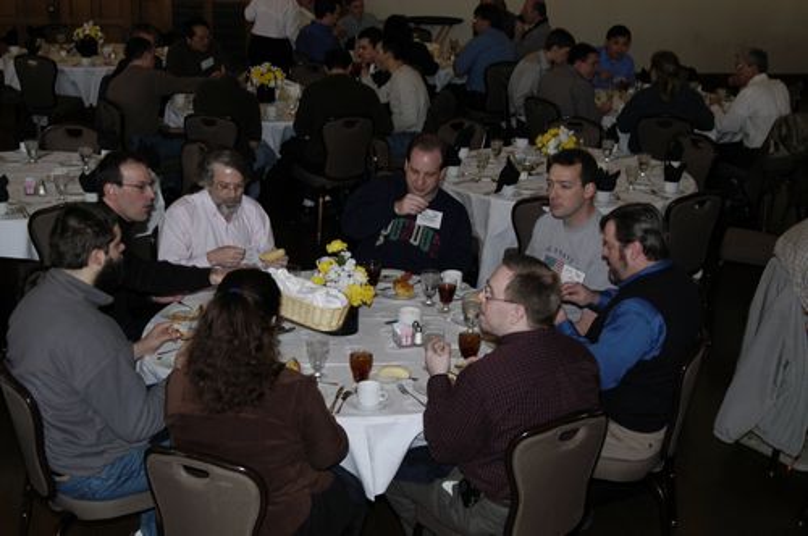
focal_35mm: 52
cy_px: 268
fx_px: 1177
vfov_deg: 25.7
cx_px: 404
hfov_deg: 37.9
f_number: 7.1
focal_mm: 35
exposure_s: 1/50
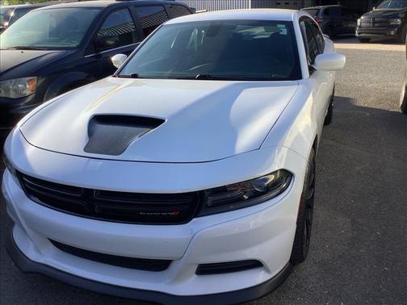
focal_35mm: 31
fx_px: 364
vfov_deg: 45.4
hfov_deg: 58.4
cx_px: 204
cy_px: 152
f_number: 2.4
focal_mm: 3.3
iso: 25
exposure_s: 1/485
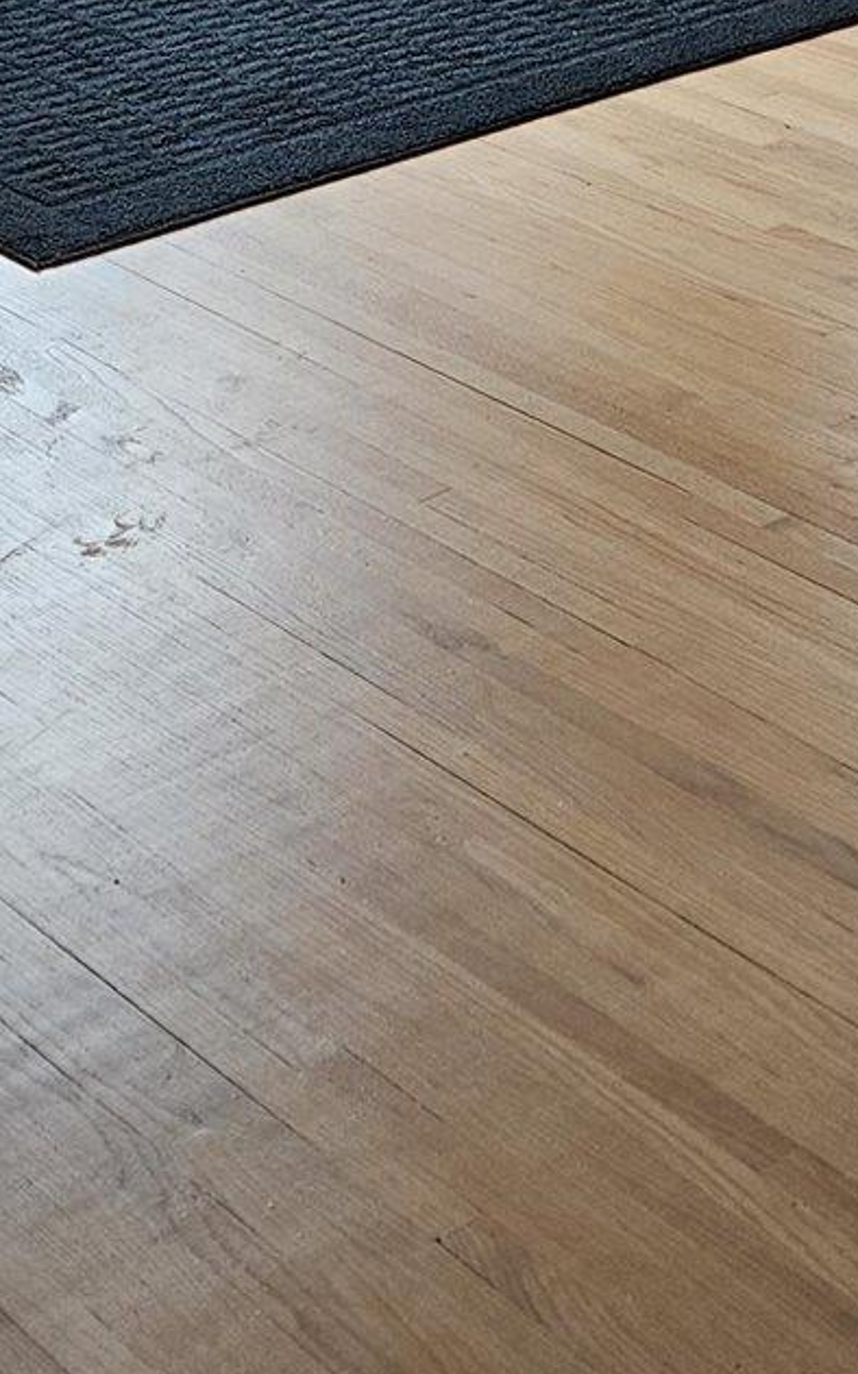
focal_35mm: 89
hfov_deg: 14.6
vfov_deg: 20.8
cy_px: -516
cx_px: 244
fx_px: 3332
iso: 125
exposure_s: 1/120
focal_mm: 5.4
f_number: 1.8
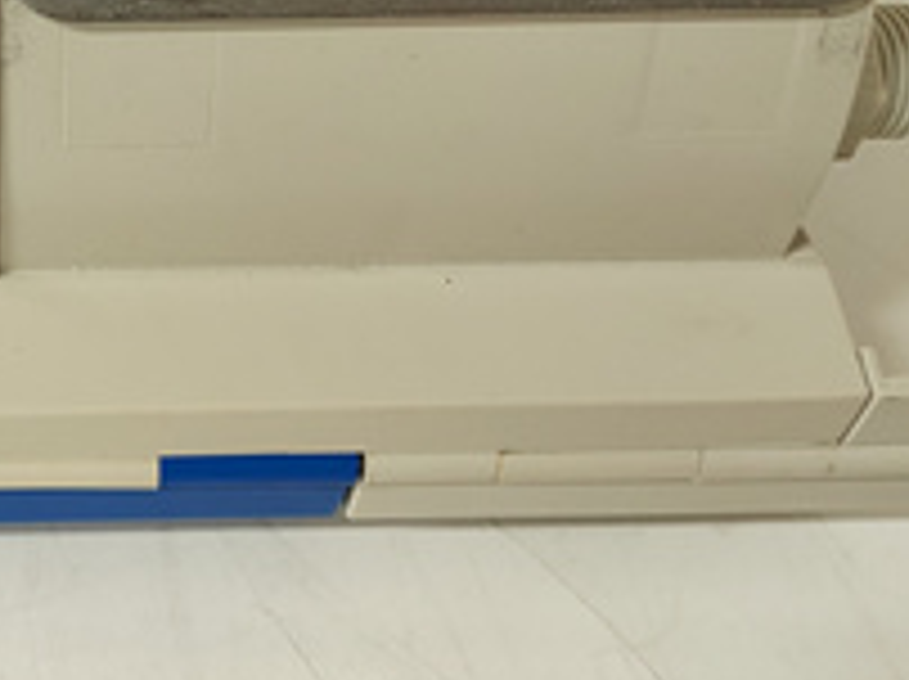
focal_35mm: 57
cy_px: 34
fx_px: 1495
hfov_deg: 31.0
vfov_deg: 24.7
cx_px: -27
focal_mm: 5.52
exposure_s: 1/50
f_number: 1.9
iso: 1550
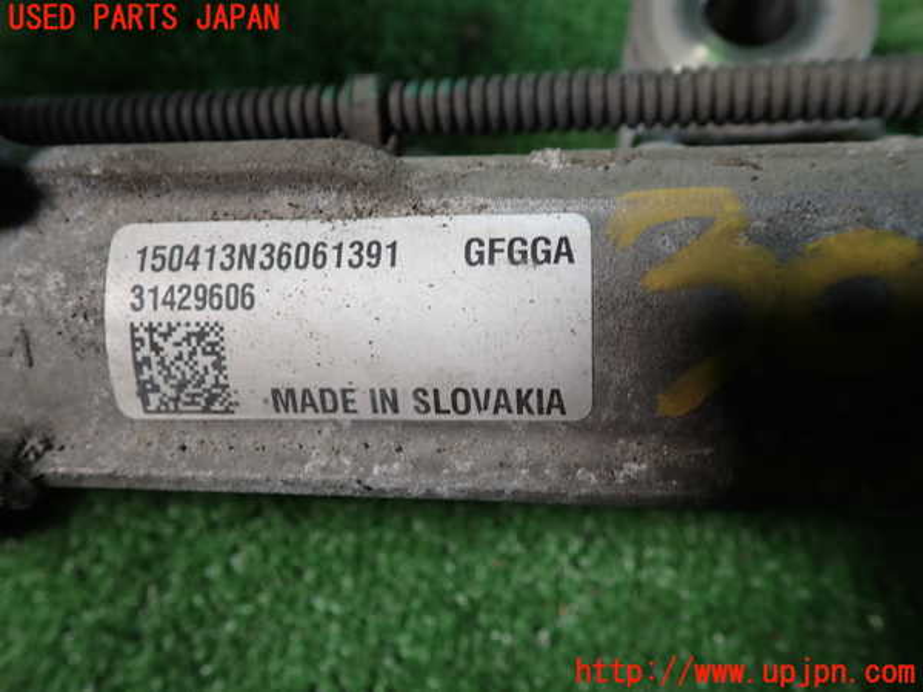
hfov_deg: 60.0
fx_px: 800
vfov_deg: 46.8
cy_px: 346
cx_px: 462
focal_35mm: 30
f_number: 2.3
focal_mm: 5.4
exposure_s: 1/60
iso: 160
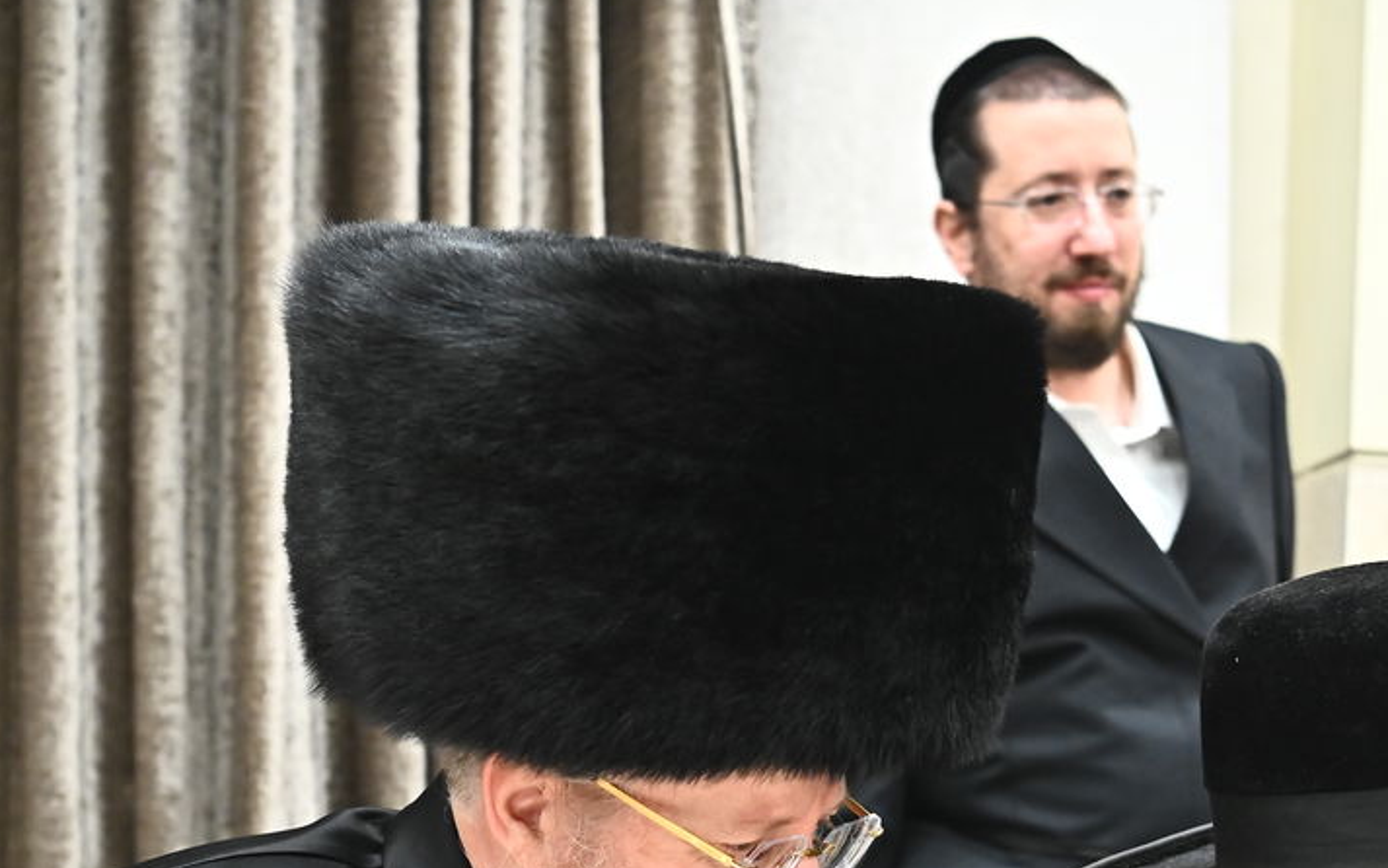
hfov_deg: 29.1
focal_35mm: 70
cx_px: 981
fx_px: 2649
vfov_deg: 18.1
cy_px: 897
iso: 3200
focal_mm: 35
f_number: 3.2
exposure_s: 1/200
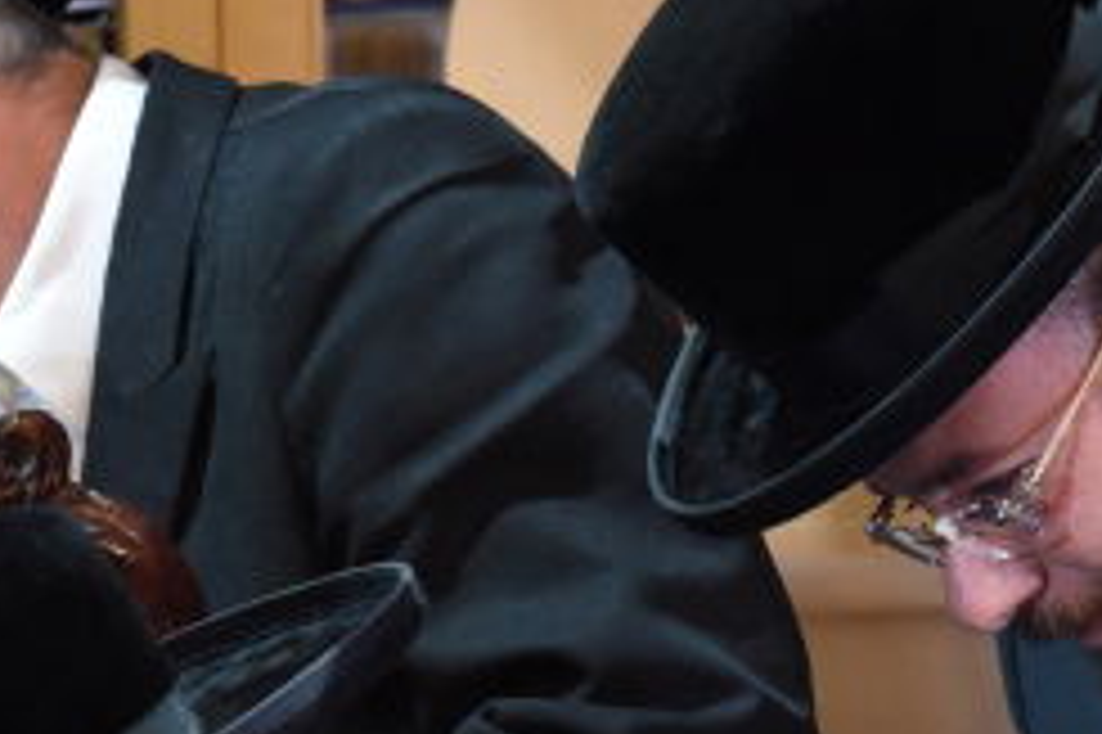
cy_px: 1169
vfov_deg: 1.8
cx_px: 360
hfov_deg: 2.7
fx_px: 23646
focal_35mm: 773
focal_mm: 185
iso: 2500
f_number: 9
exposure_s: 1/160
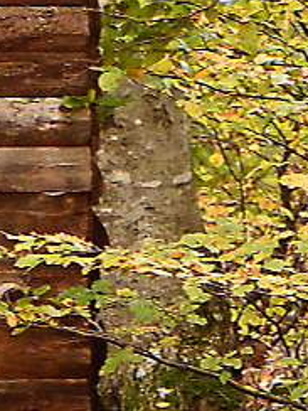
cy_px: 372
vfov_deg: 2.4
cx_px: -284
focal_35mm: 828
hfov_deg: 1.8
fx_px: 9823
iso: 1000
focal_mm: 105
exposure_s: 1/50
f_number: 6.3
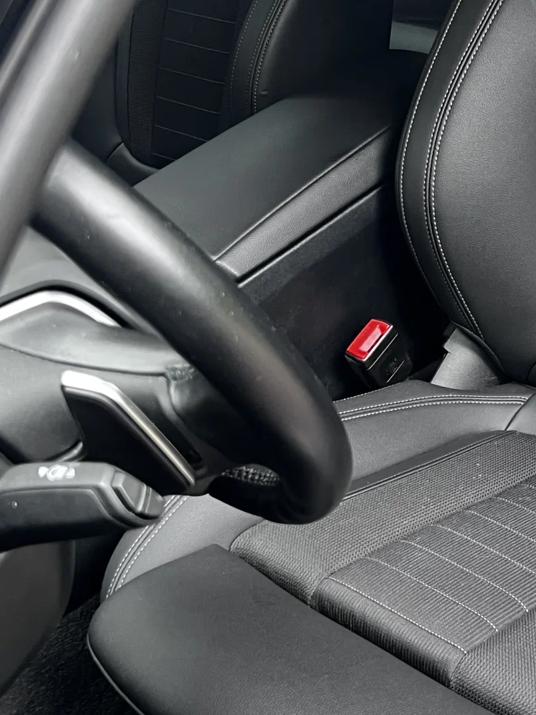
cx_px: 559
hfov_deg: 22.6
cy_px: 218
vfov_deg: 30.9
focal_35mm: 62
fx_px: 1281
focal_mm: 5.7
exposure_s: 1/80
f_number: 1.5
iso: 125
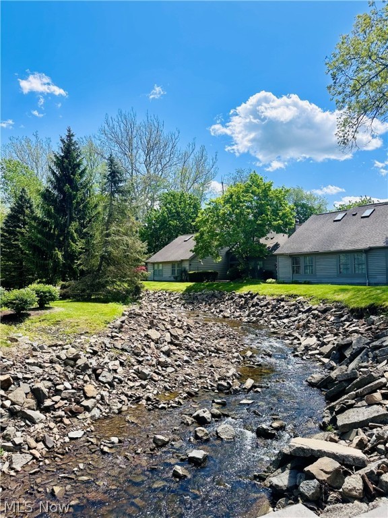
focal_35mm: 24
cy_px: 259
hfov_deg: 56.8
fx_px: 359
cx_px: 194
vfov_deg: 71.6
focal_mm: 6.86
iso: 80
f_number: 1.78
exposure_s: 1/3717
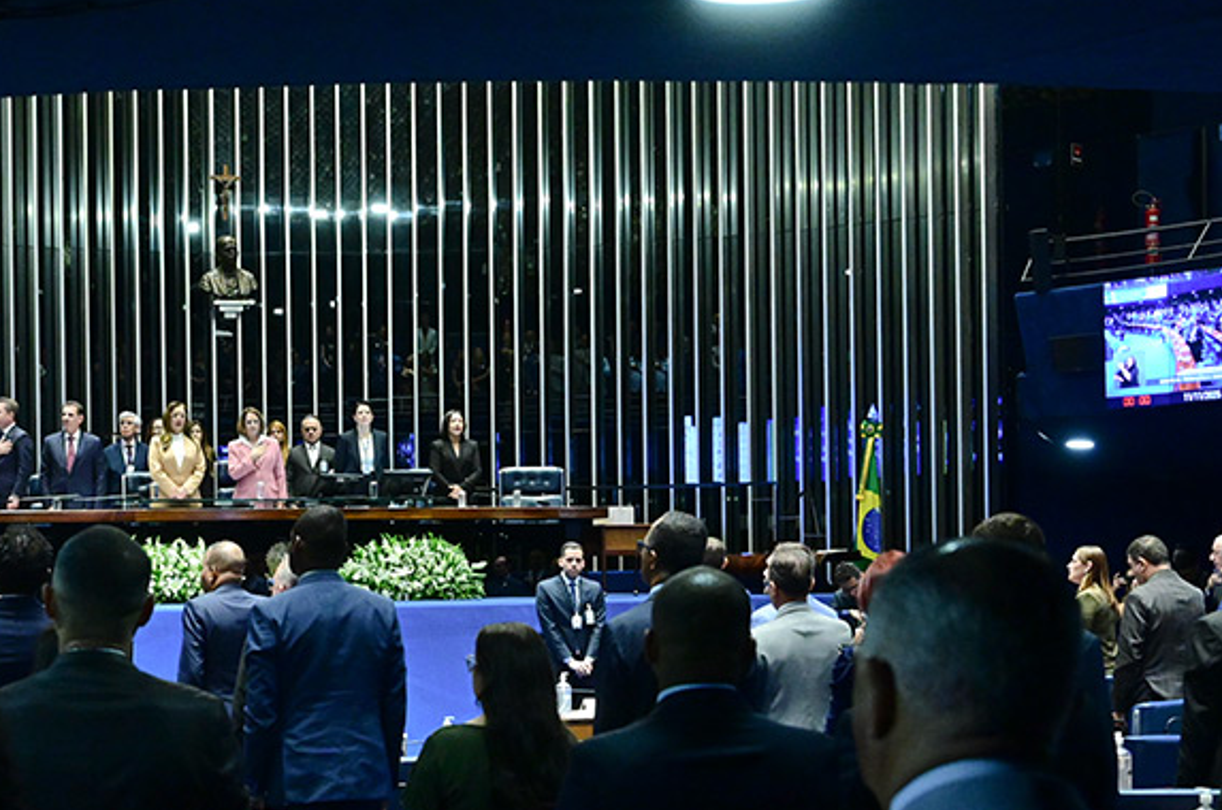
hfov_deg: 36.5
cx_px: 390
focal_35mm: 54
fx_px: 1830
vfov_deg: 24.8
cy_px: 580
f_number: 3.5
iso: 4000
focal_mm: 24
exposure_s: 1/200
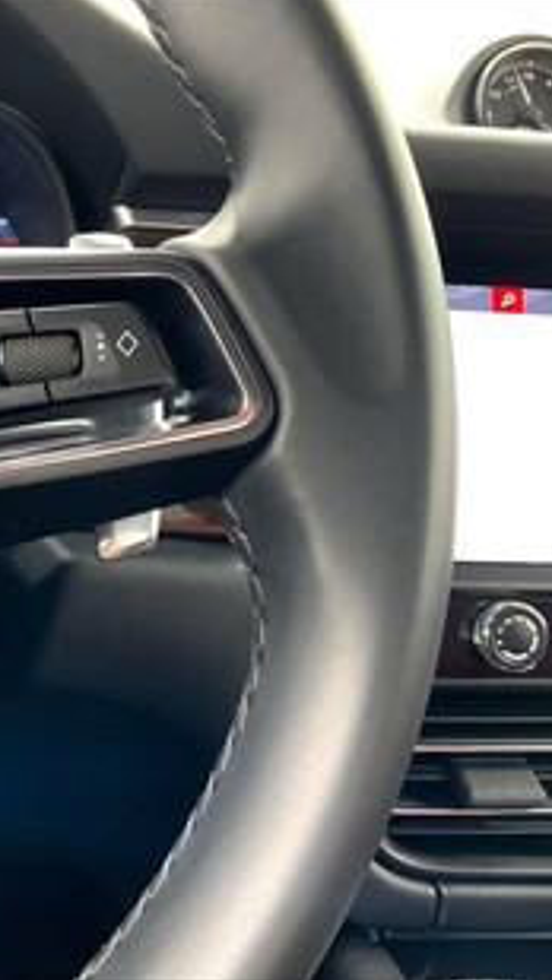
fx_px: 1118
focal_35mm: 43
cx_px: 25
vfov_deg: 47.3
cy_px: 484
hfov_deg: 26.5
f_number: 1.8
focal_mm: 3
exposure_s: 1/49
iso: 160
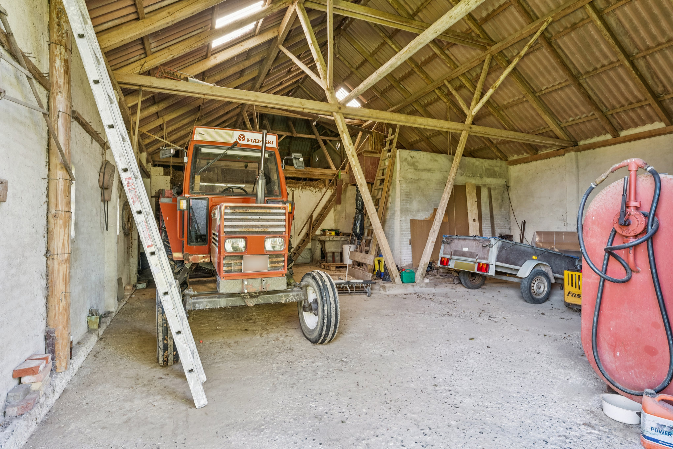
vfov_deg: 65.4
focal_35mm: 19
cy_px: 224
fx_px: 350
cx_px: 336
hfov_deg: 87.8
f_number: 7.1
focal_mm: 18.7
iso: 1000
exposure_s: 1/30
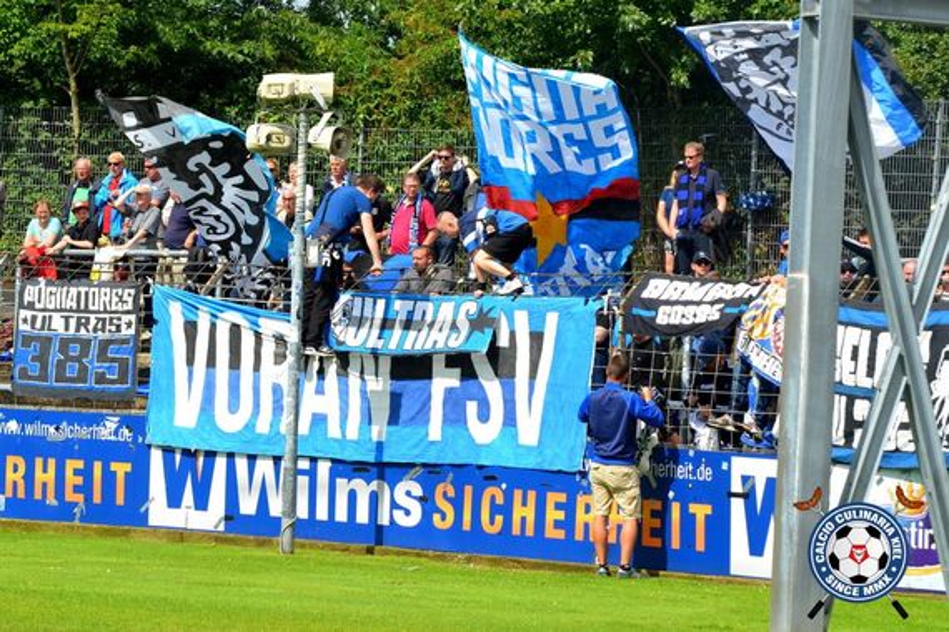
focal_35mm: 168
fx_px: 4428
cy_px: 316
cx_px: 474
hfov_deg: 12.2
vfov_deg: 8.2
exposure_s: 1/2000
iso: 640
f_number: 8
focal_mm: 112
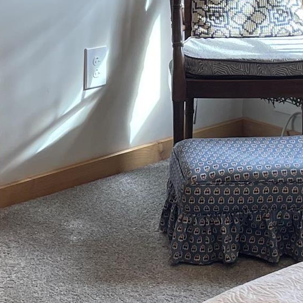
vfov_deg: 13.7
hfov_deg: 13.8
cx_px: 76
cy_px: 22
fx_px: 1248
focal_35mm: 126
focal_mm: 4.2
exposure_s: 1/120
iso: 40
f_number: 1.6
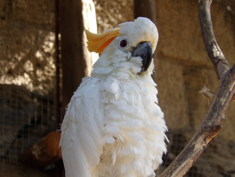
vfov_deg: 14.5
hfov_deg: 19.3
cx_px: 118
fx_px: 692
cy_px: 88
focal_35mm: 102
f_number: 4.2
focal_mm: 18.2
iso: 183
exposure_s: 1/100
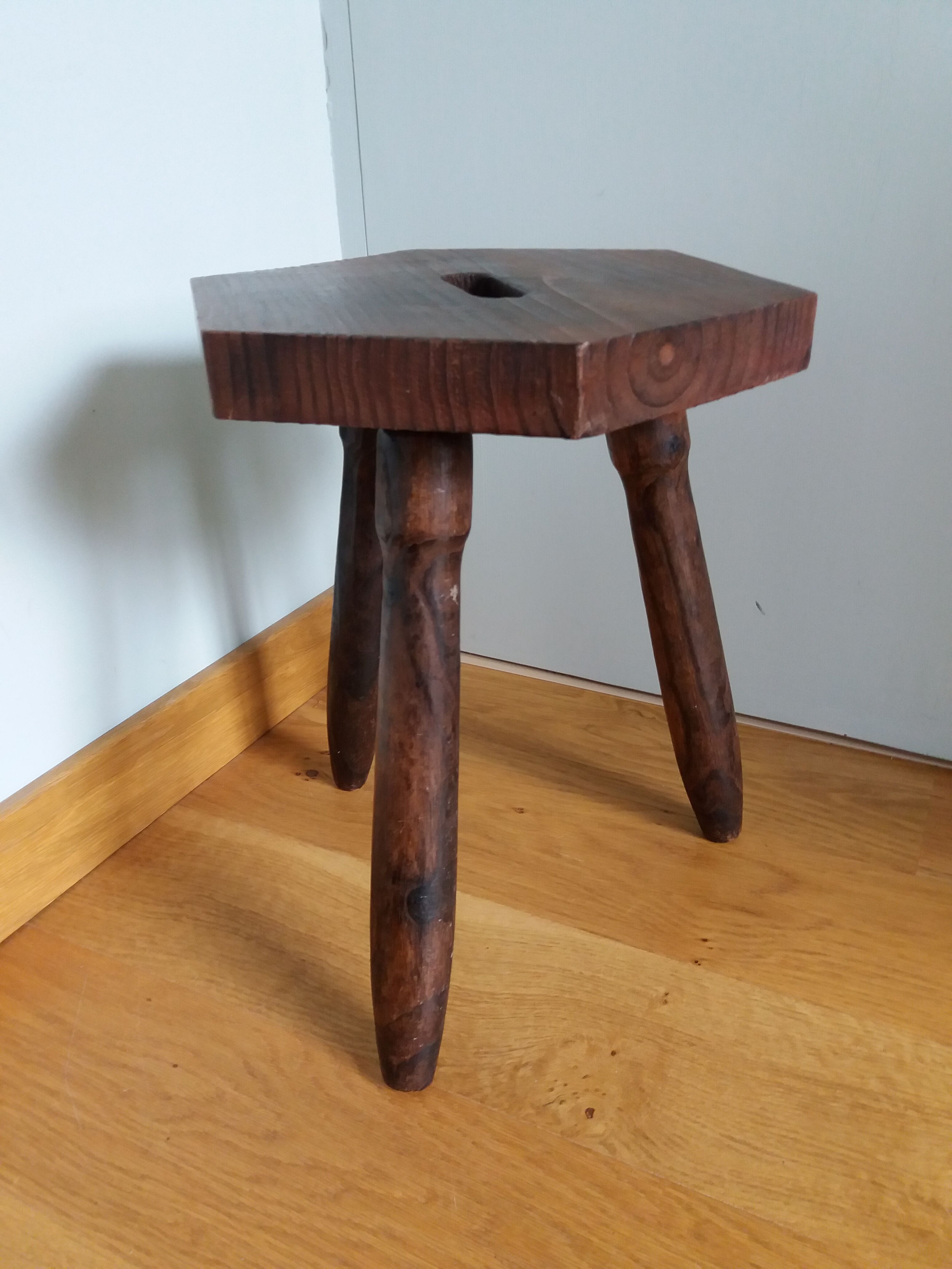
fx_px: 1027
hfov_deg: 49.7
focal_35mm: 28
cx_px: 476
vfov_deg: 63.4
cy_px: 634
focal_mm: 3.7
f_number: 1.9
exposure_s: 1/20
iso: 160
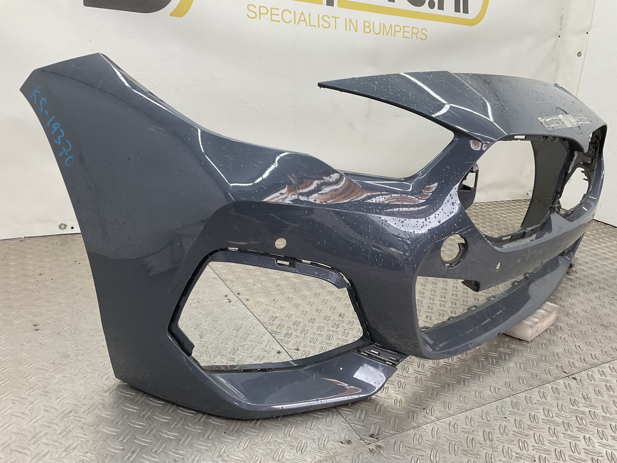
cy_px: 232
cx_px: 308
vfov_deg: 48.2
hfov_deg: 61.7
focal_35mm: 29
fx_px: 517
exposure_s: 1/100
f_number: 1.8
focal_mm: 3
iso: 25
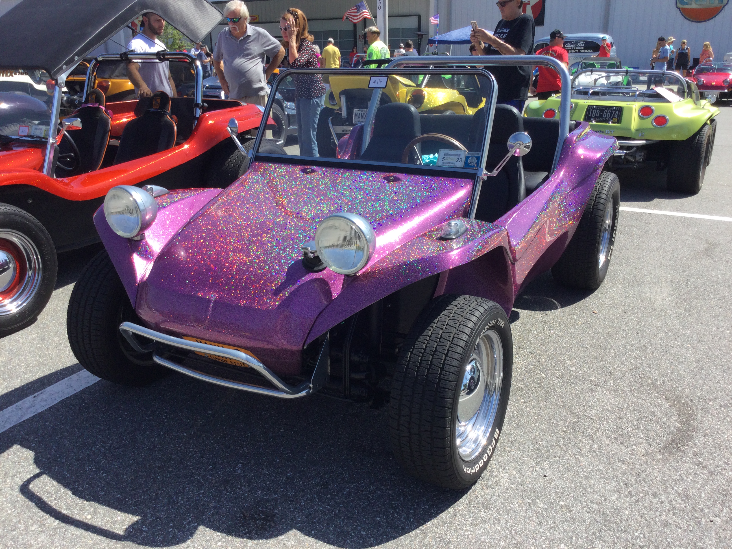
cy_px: 274
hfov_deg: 58.4
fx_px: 656
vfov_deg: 45.4
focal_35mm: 31
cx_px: 366
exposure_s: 1/769
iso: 25
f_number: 2.4
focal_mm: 3.3
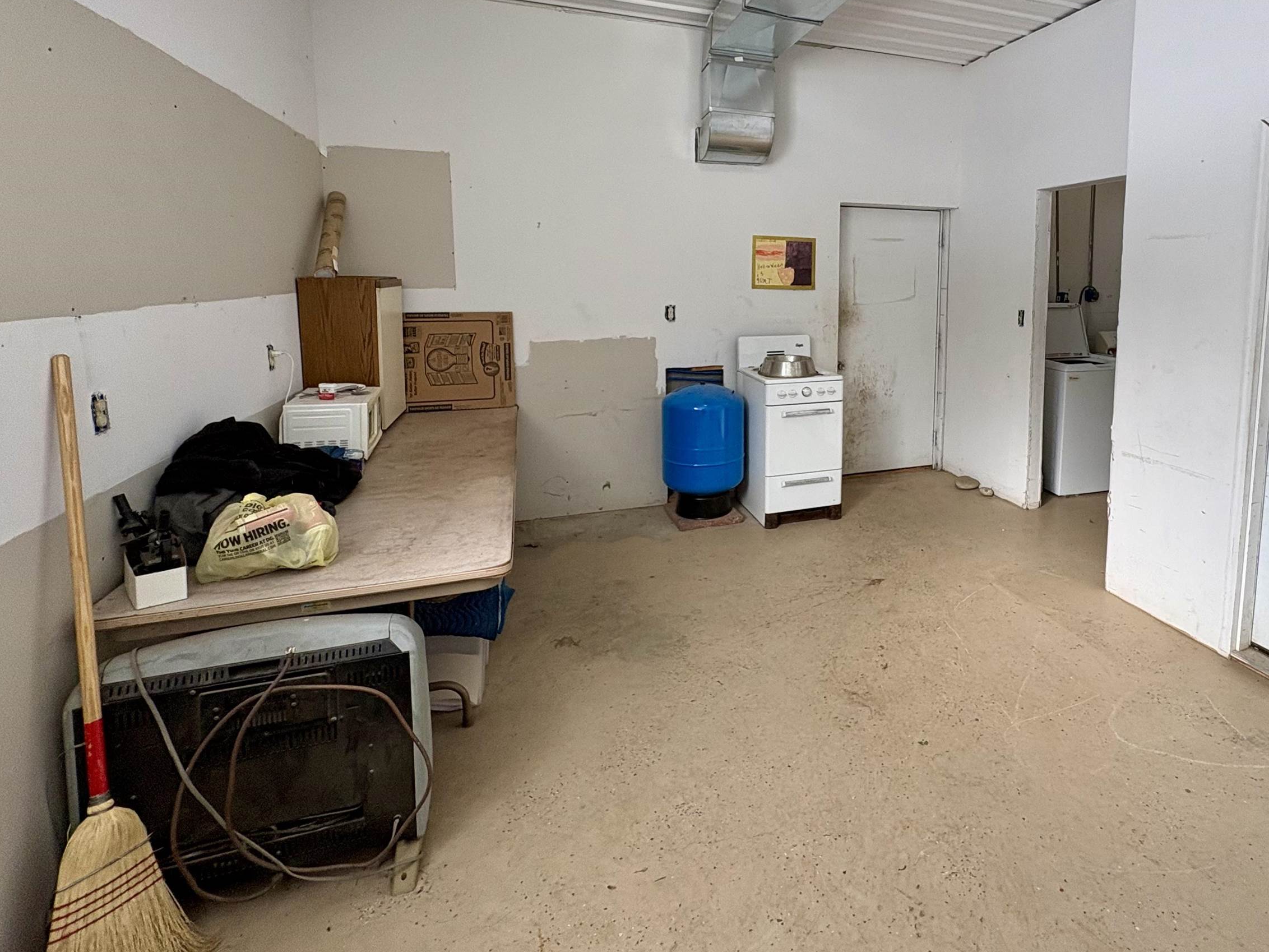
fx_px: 697
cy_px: 345
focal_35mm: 19
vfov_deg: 67.4
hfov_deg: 82.7
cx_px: 811
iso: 125
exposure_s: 1/99
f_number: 2.2
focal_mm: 2.22
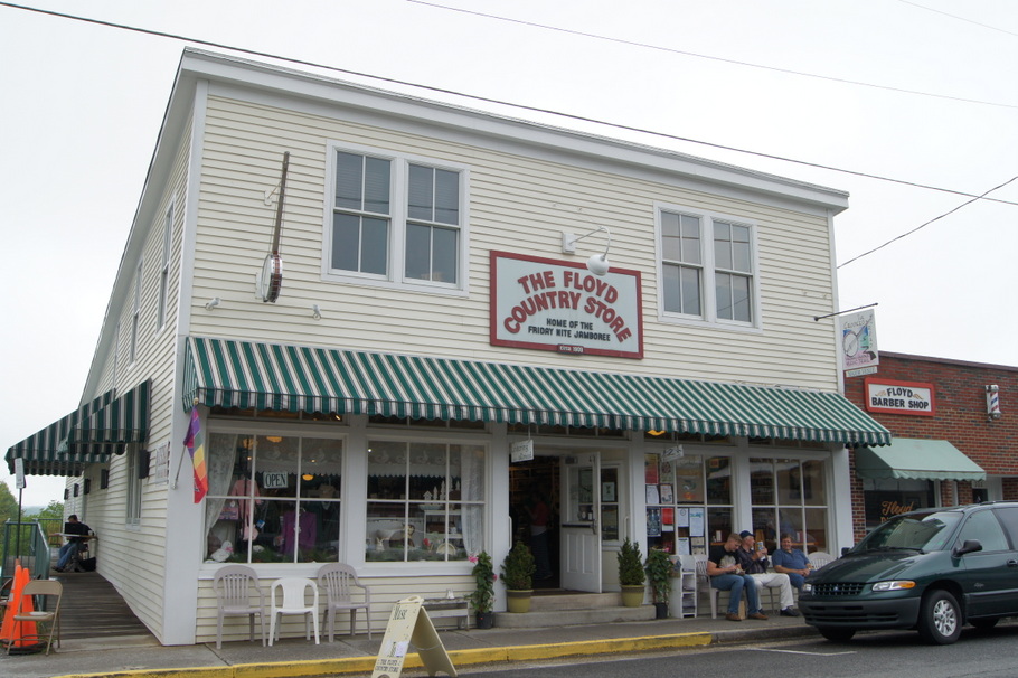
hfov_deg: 57.2
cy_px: 339
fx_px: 933
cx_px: 509
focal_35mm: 33
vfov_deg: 39.9
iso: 200
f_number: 10
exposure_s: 1/160
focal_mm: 22
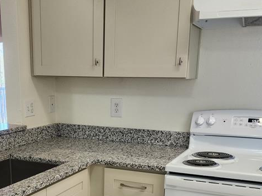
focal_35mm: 50
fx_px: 378
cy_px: 175
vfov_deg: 28.0
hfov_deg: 37.9
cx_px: 96
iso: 200
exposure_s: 1/120
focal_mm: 6.4
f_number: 1.8
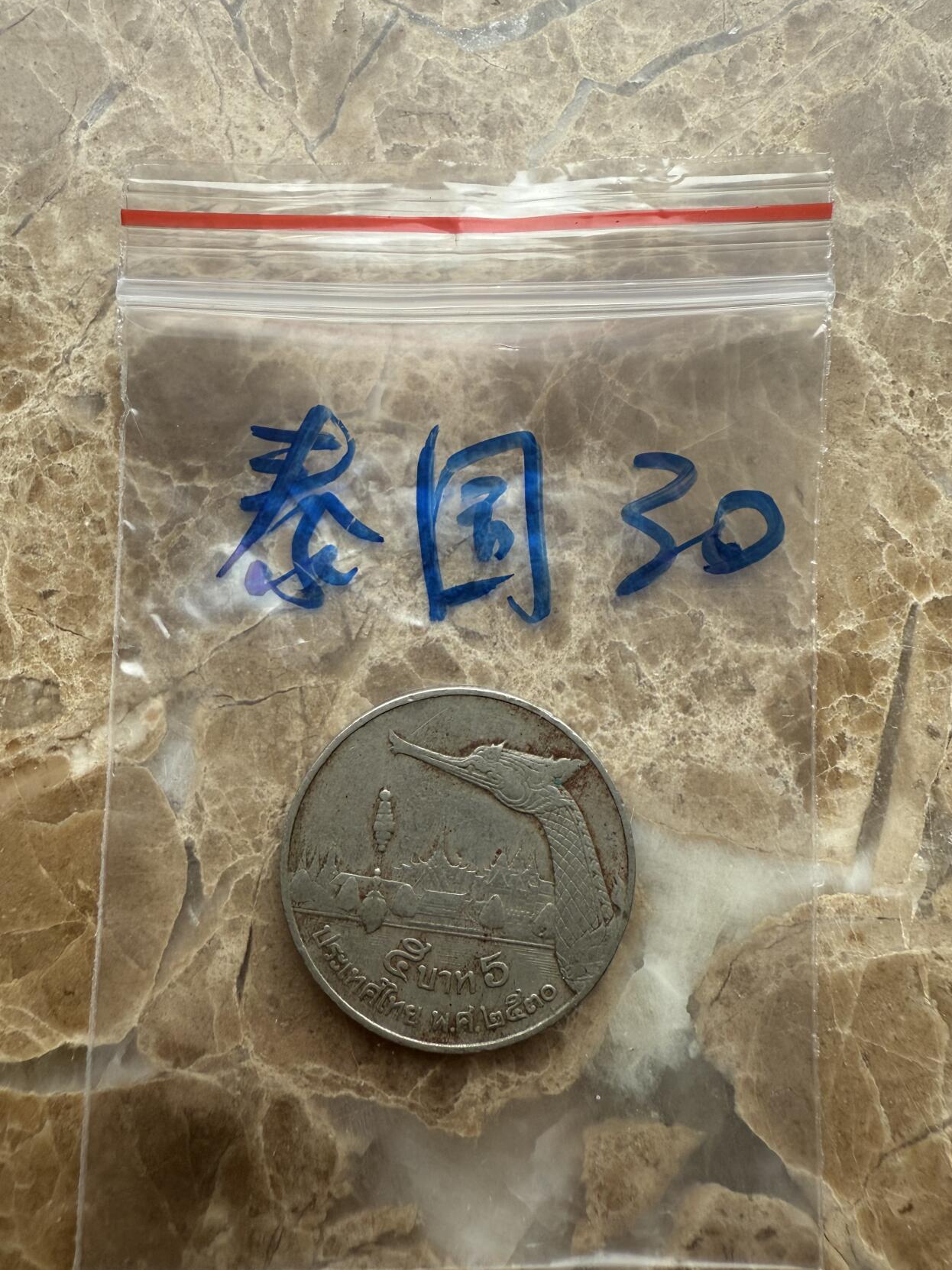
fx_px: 954
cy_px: 665
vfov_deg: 67.3
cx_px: 467
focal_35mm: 26
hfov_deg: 53.0
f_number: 2.2
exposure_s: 1/99
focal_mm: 2.22
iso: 64
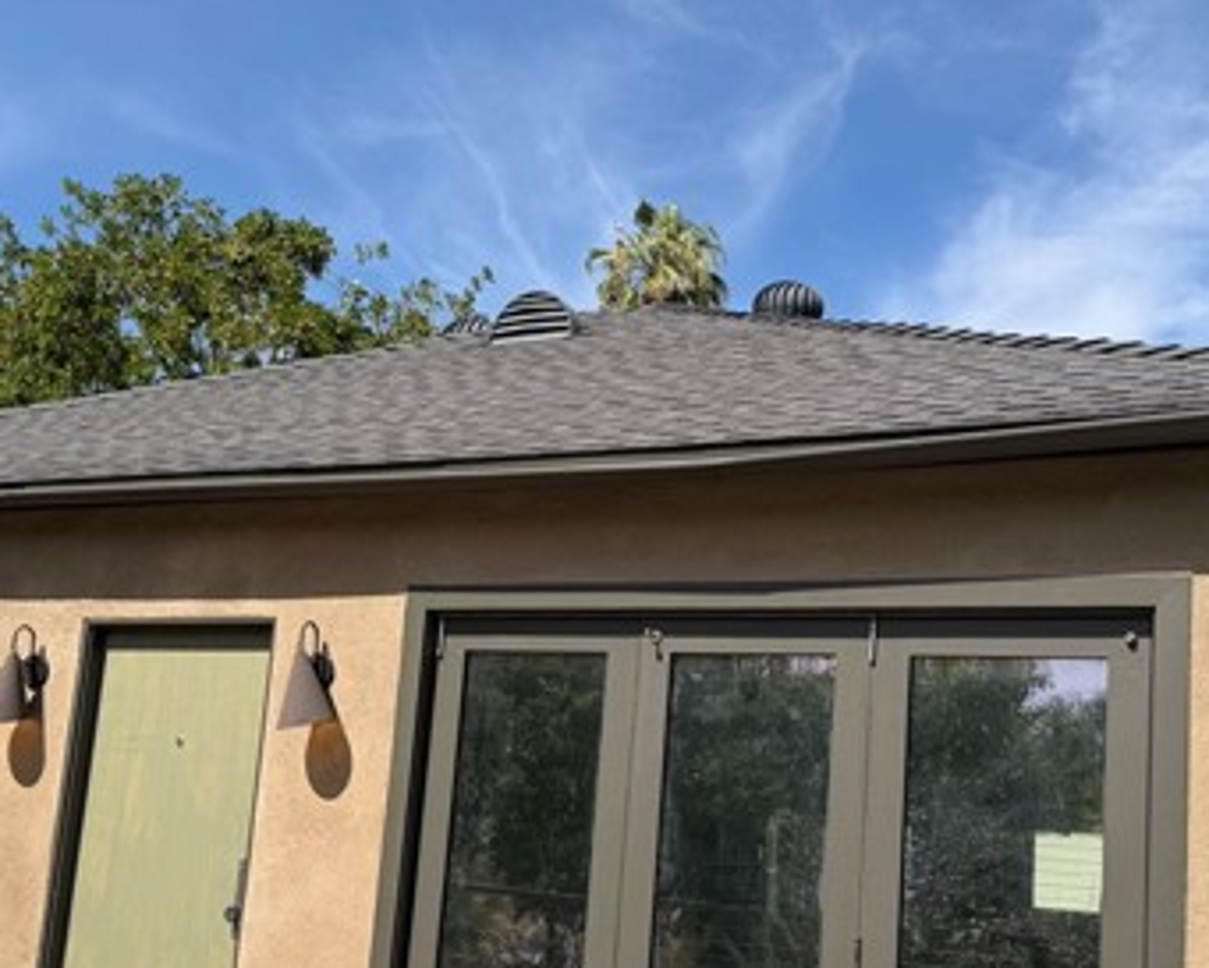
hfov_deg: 42.0
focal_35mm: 44
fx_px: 1575
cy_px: 617
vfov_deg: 34.0
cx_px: 592
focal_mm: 6.76
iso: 80
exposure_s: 1/4405
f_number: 1.78
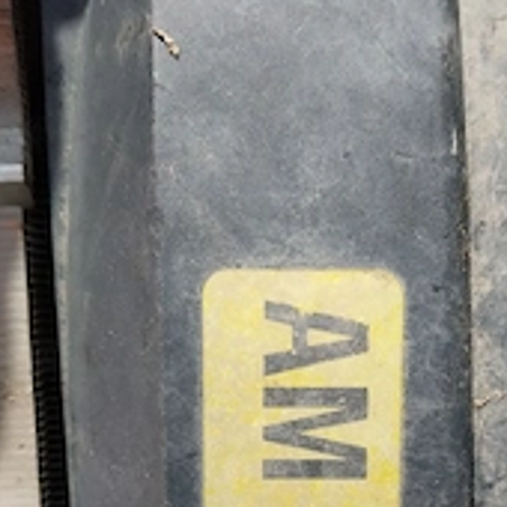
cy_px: 447
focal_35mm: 54
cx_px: 262
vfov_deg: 30.4
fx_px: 895
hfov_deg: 31.6
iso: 25
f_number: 1.8
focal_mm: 4
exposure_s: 1/588
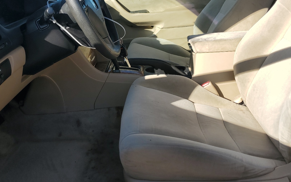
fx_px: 270
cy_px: 64
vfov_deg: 37.0
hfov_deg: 56.6
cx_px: 130
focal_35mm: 34
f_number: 1.5
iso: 50
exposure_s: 1/1429
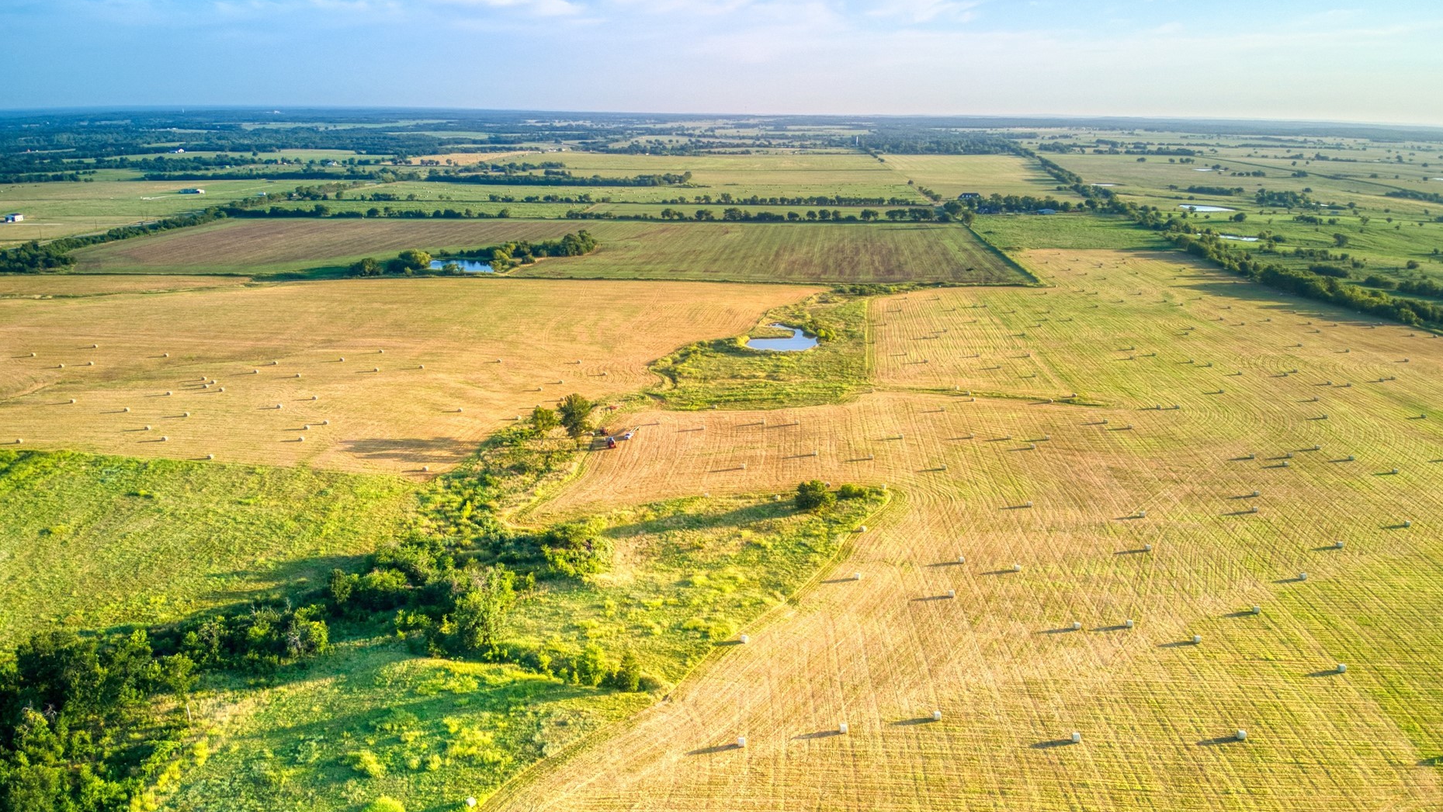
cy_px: 439
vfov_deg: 42.9
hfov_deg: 69.9
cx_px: 732
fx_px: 1033
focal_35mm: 27
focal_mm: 4.5
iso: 100
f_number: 2.8
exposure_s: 1/500
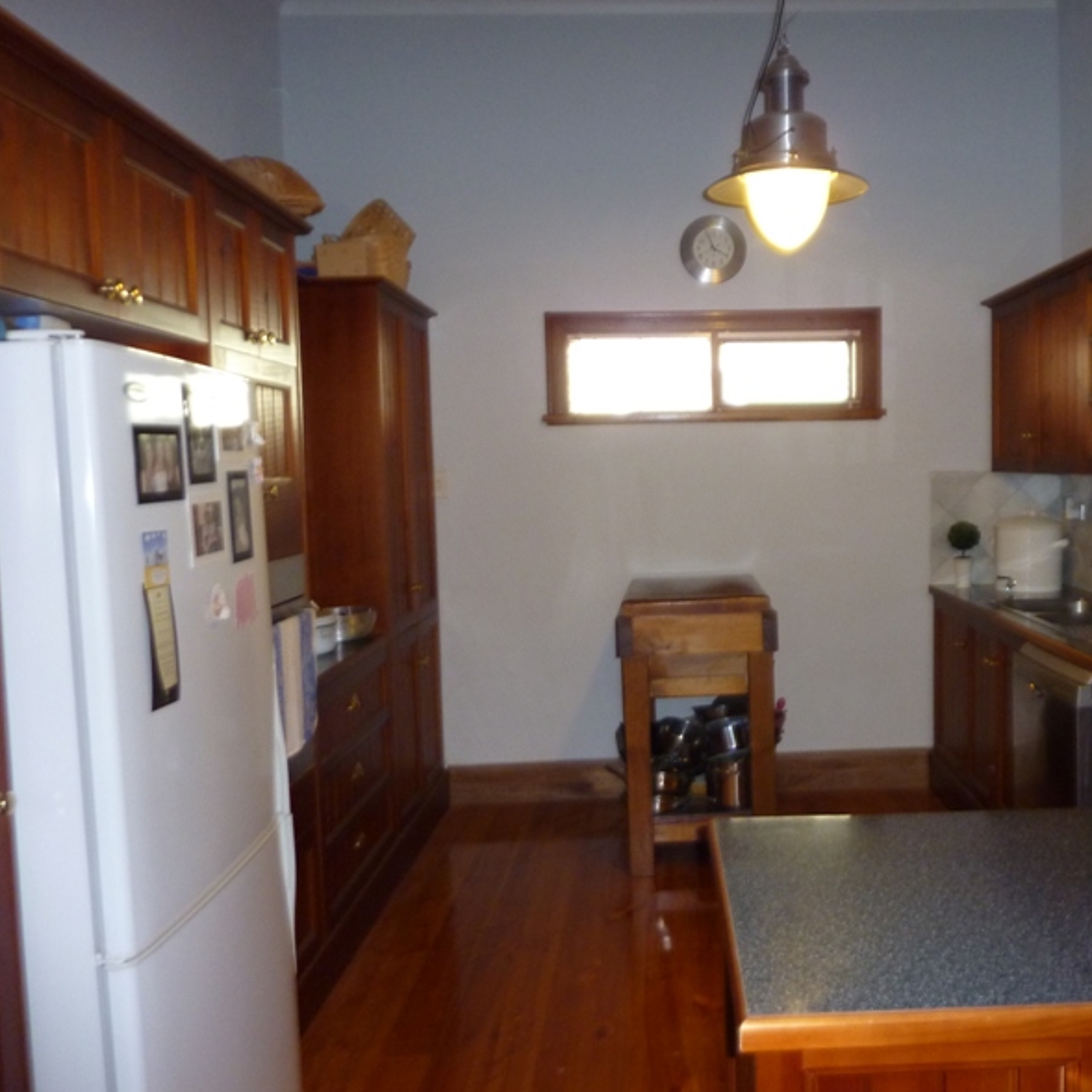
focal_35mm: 30
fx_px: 1071
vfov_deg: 54.0
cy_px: 551
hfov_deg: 53.3
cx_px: 701
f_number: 3.3
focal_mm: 4.1
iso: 250
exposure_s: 1/30
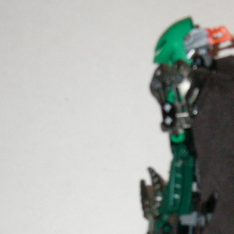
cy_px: 188
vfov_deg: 14.9
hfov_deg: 14.9
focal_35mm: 116
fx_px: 887
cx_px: 207
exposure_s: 1/60
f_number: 3.4
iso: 200
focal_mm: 8.8
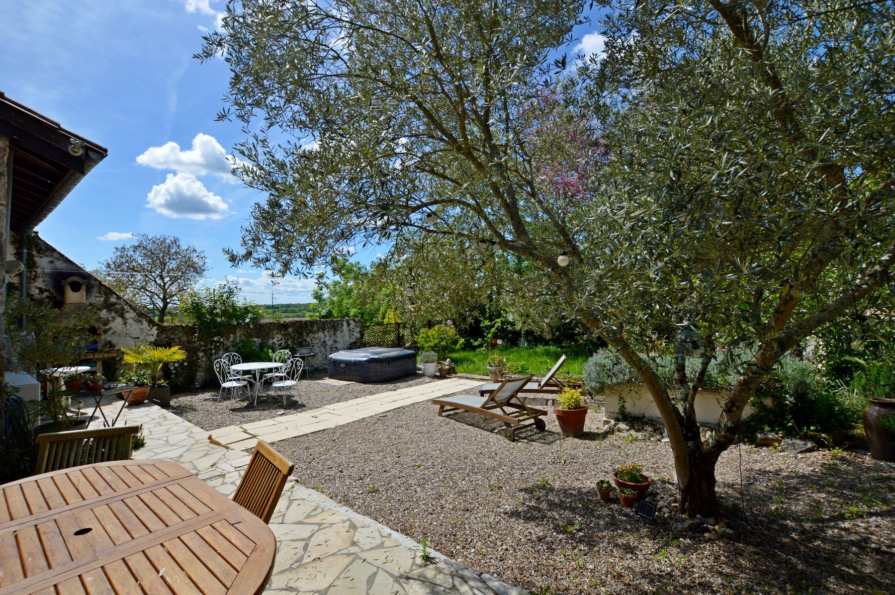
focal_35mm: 15
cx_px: 448
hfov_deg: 100.4
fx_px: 373
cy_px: 298
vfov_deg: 77.2
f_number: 8
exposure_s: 1/250
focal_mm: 10
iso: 100
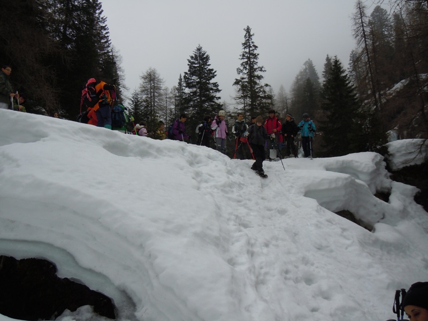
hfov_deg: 54.0
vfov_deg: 41.8
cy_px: 160
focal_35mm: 34
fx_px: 420
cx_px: 214
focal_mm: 6.2
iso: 100
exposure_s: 1/640
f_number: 3.6
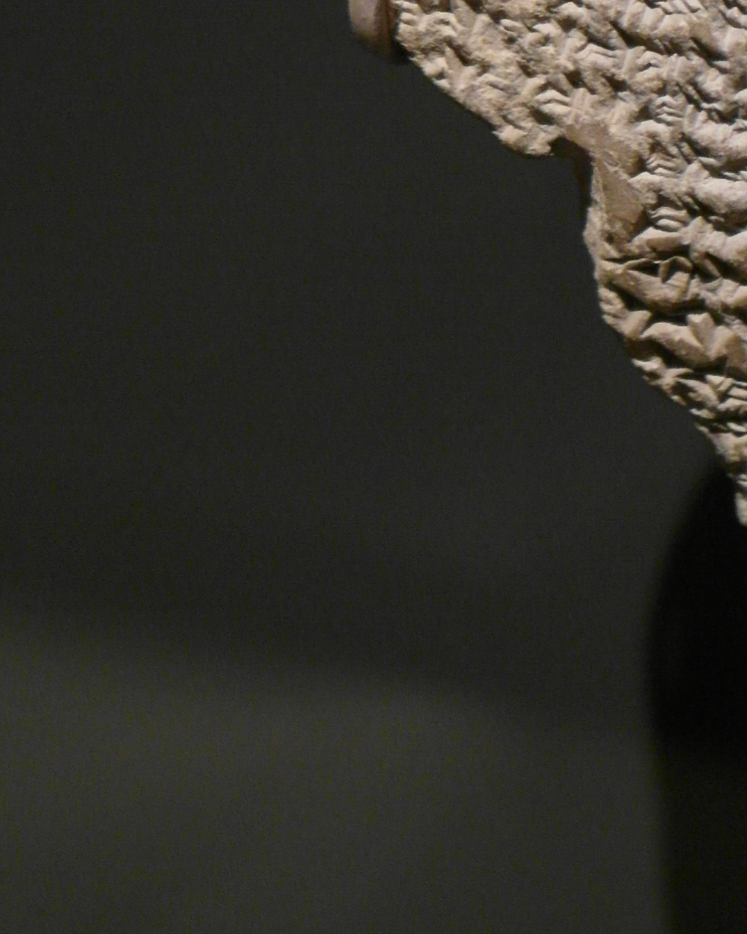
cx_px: 588
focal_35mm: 151
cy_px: -183
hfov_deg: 10.2
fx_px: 4173
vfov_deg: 12.5
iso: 400
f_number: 2.3
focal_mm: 12.3
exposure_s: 1/30
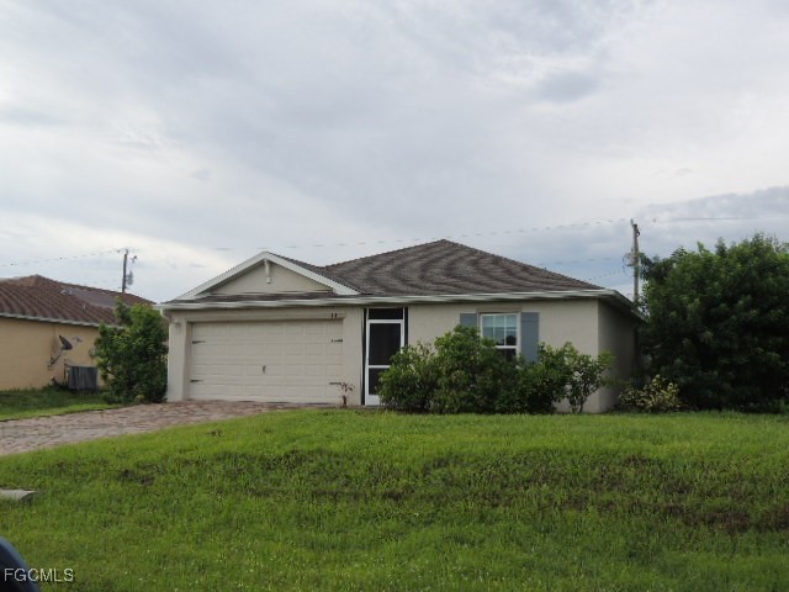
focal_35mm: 35
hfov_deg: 52.6
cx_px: 394
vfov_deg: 40.7
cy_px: 296
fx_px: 798
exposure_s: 1/500
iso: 100
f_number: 3.3
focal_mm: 6.2
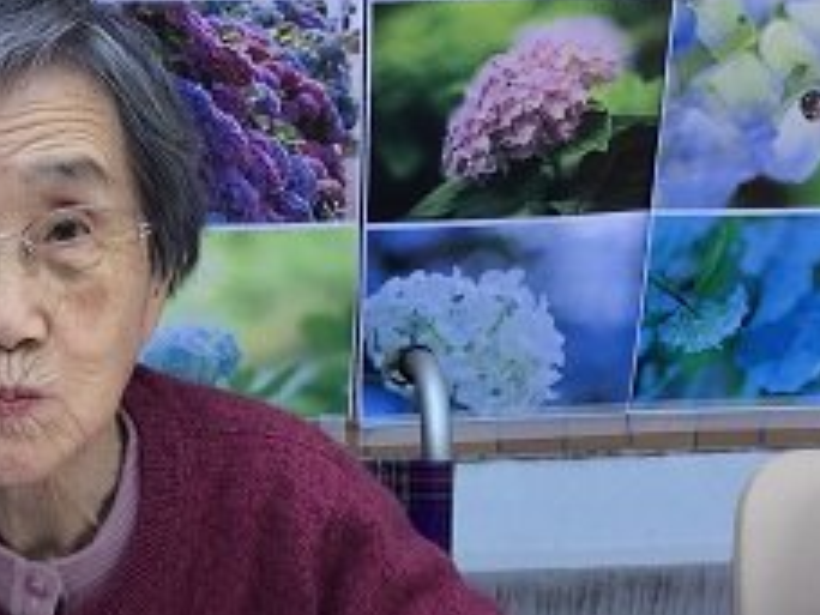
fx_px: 1611
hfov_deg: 28.1
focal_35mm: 68
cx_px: 187
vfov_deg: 20.7
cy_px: 656
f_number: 2.4
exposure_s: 1/372
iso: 25
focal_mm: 3.3
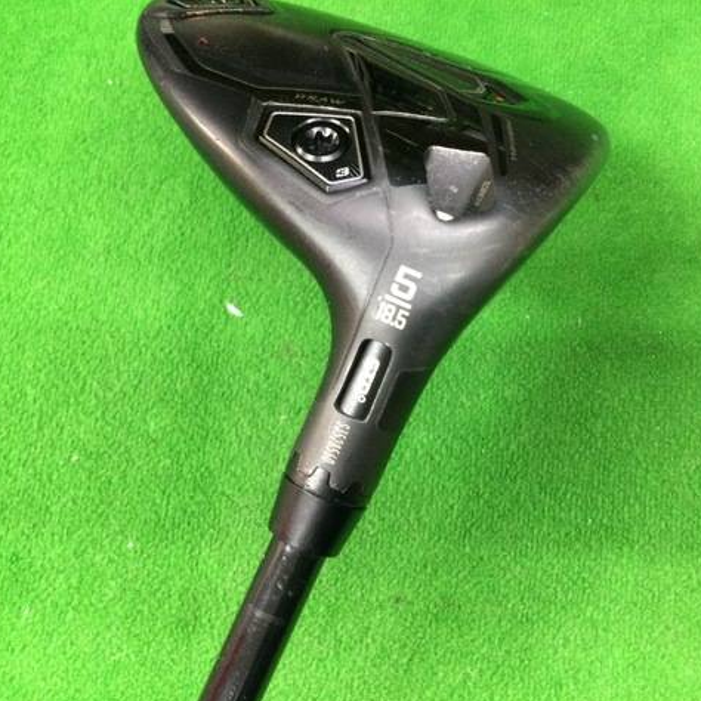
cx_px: 435
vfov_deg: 44.9
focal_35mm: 37
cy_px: 353
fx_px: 848
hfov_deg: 44.6
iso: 200
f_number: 2.4
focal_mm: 3.3
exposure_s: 1/17
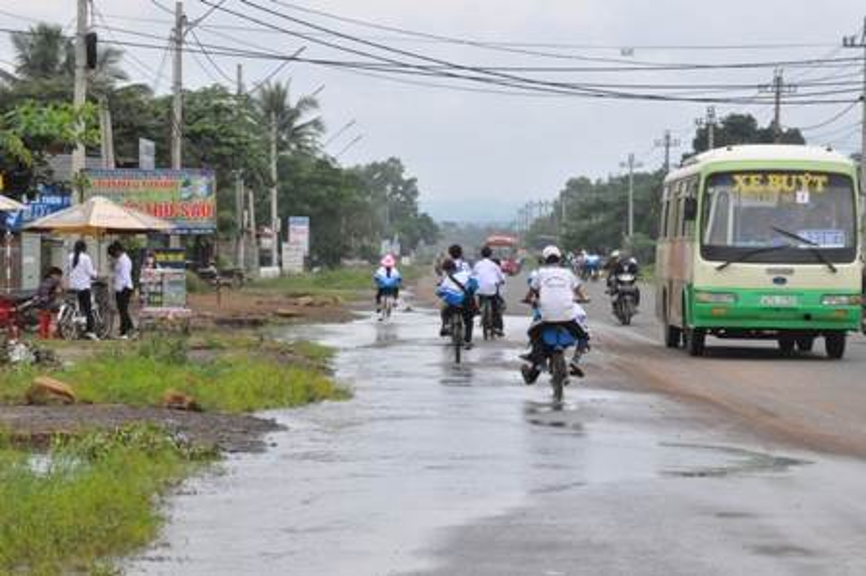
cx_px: 433
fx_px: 3786
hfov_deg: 13.0
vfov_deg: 8.7
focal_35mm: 158
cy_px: 288
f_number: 18
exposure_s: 1/1250
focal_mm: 105
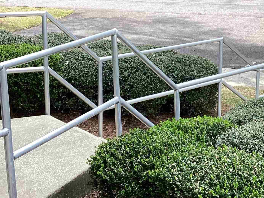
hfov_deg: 28.0
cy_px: 24
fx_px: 526
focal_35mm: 69
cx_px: 177
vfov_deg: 20.9
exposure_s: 1/115
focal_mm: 3.3
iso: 25
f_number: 2.4
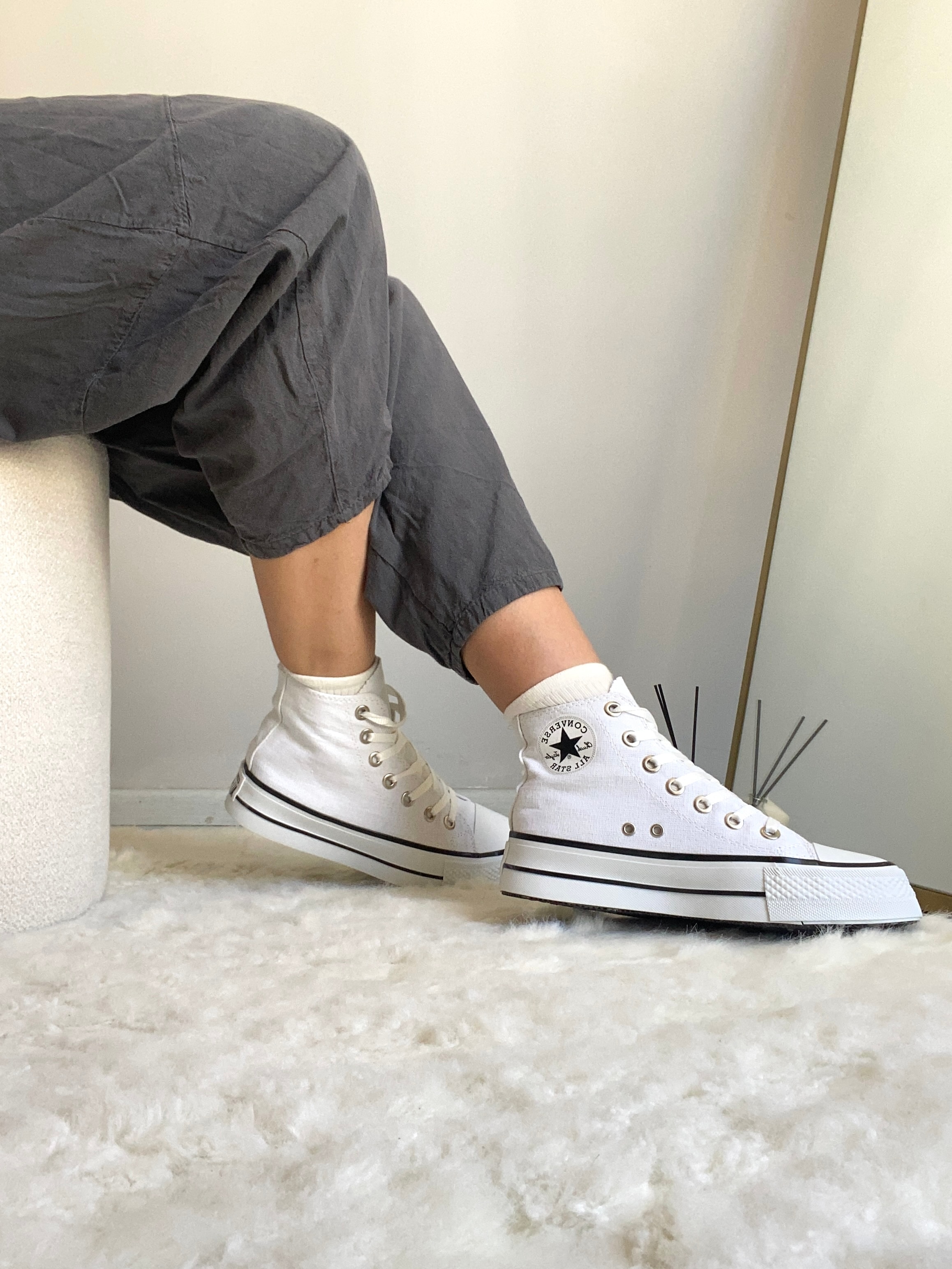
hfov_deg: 46.8
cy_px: 634
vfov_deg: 60.0
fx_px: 1100
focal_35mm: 30
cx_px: 476
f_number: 2.2
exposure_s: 1/100
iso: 80
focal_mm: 2.71
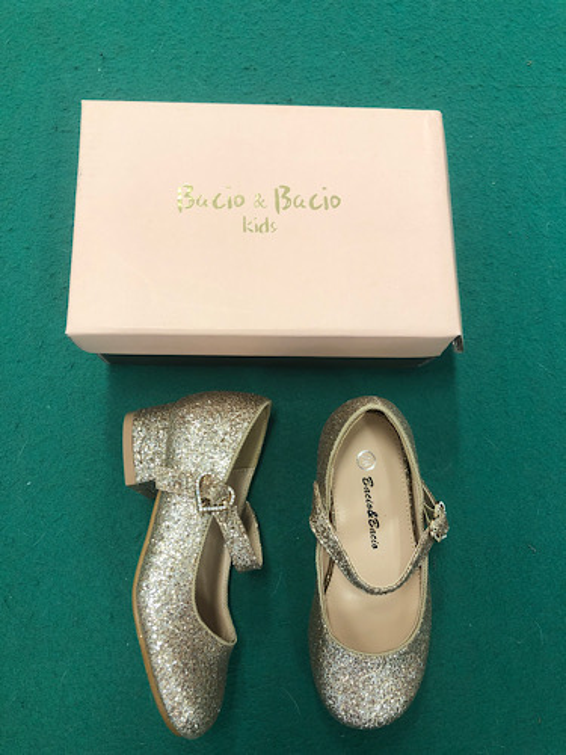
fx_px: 610
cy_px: 378
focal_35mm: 28
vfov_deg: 63.4
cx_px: 283
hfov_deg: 49.7
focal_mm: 3.99
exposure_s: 1/25
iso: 40
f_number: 1.8
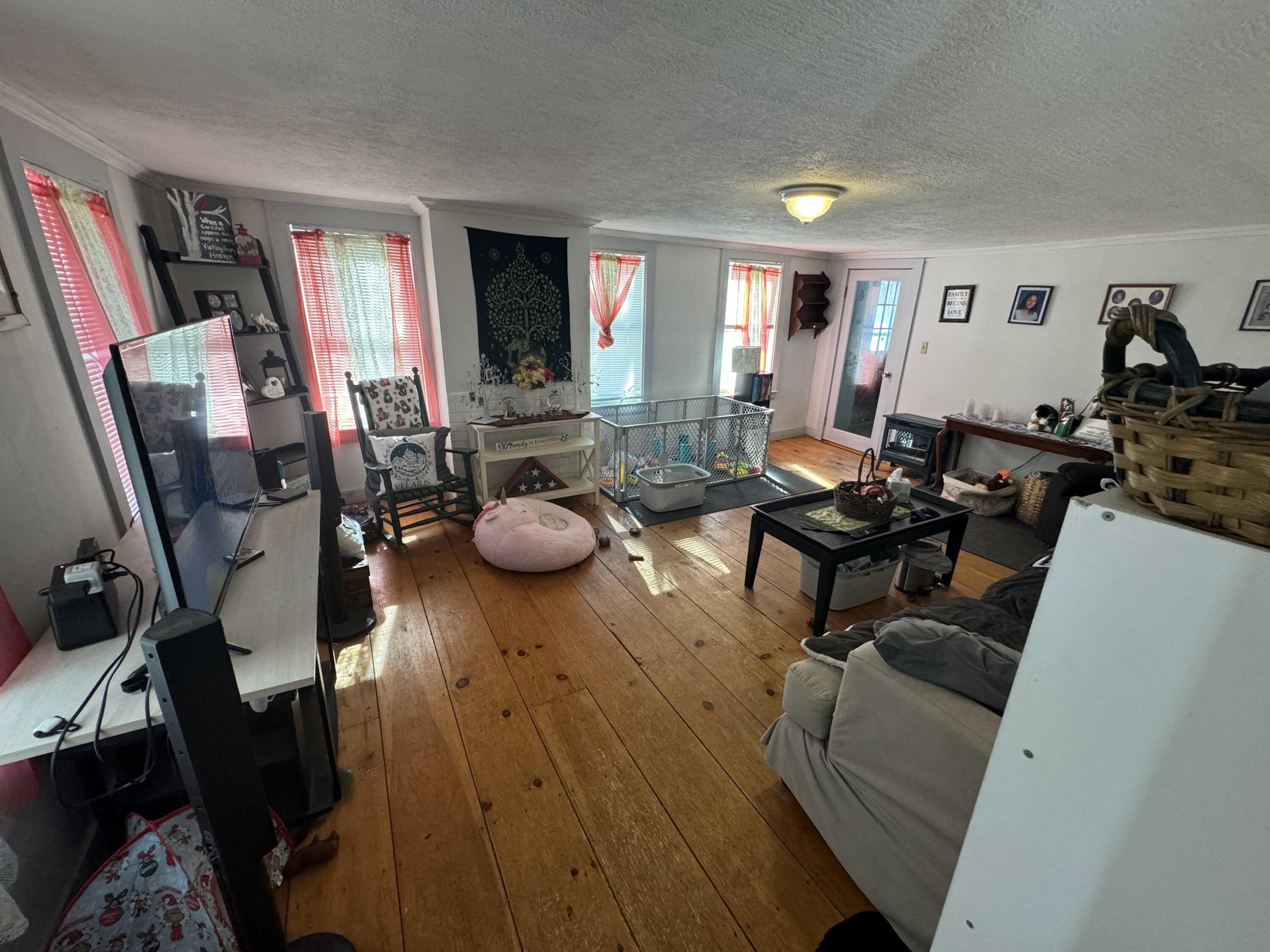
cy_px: 476
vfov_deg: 85.7
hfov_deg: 102.1
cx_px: 635
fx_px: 514
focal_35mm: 14
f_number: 2.2
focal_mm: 2.22
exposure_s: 1/120
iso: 250
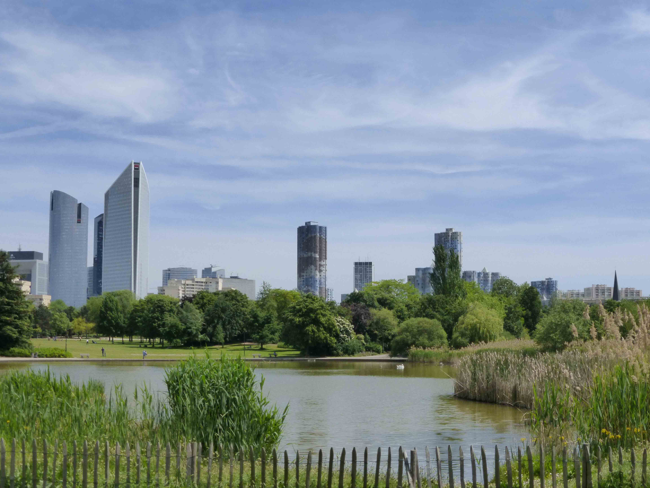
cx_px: 325
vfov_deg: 27.5
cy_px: 244
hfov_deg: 36.2
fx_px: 995
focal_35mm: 53
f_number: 6.3
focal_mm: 9
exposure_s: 1/1000
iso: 200
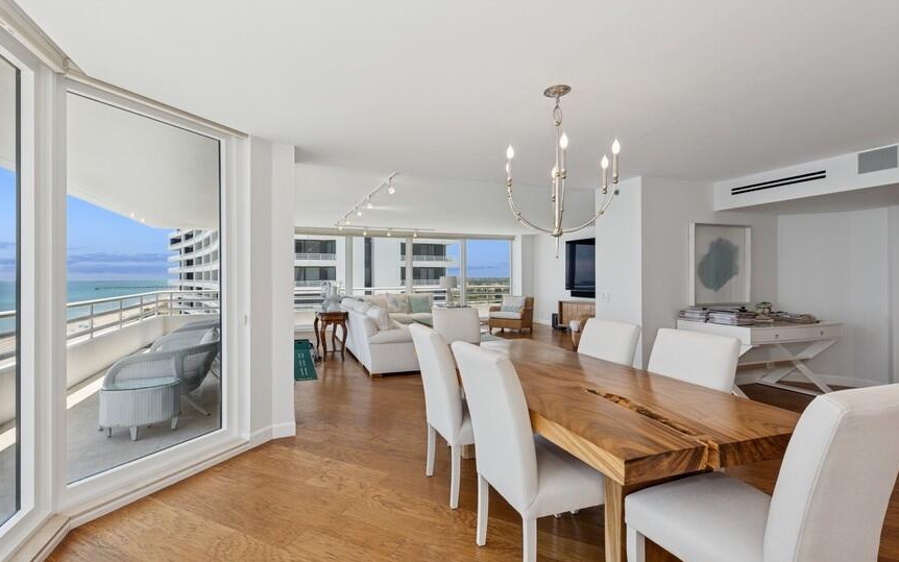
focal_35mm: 17
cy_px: 272
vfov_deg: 68.0
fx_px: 417
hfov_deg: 94.3
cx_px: 432
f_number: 8
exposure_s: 1/125
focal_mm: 16
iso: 160
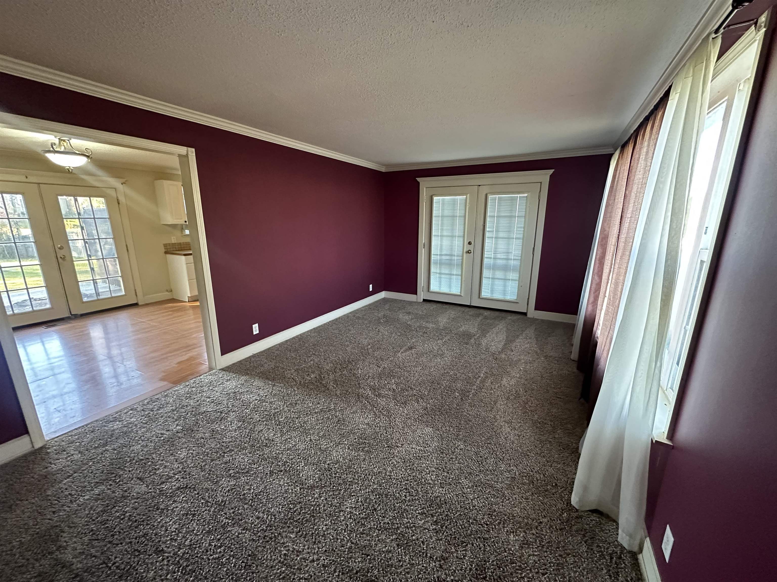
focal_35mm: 14
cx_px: 388
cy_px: 291
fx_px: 314
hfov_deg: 102.1
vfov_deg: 85.7
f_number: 2.2
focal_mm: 2.22
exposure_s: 1/60
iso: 500
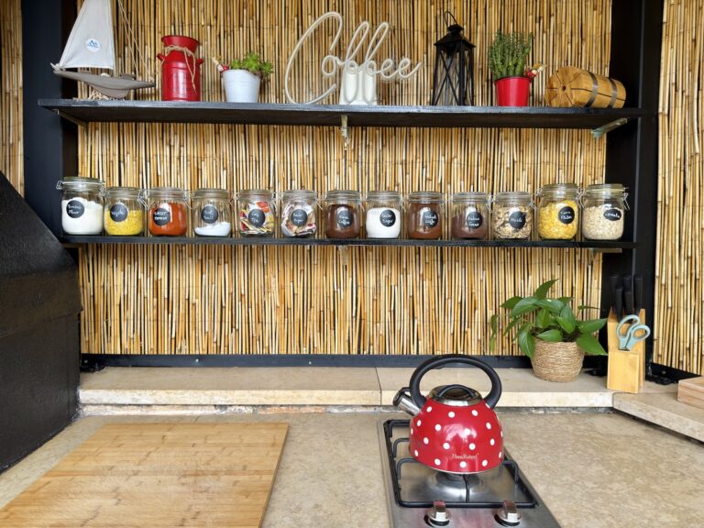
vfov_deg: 56.8
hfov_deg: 71.6
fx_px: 488
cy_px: 264
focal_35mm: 24
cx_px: 352
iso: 50
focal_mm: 6.76
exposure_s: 1/120
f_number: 1.8
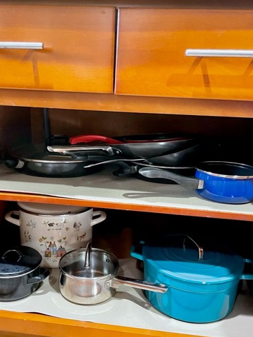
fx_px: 331
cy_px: 178
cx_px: 116
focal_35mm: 34
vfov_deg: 53.9
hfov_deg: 41.8
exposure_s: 1/30
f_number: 1.6
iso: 500
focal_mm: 4.2
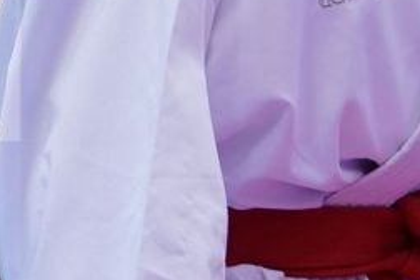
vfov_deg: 0.6
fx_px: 25023
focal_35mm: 2145
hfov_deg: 1.0
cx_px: 430
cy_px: -10
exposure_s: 1/800
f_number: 2.8
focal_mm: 200
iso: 800
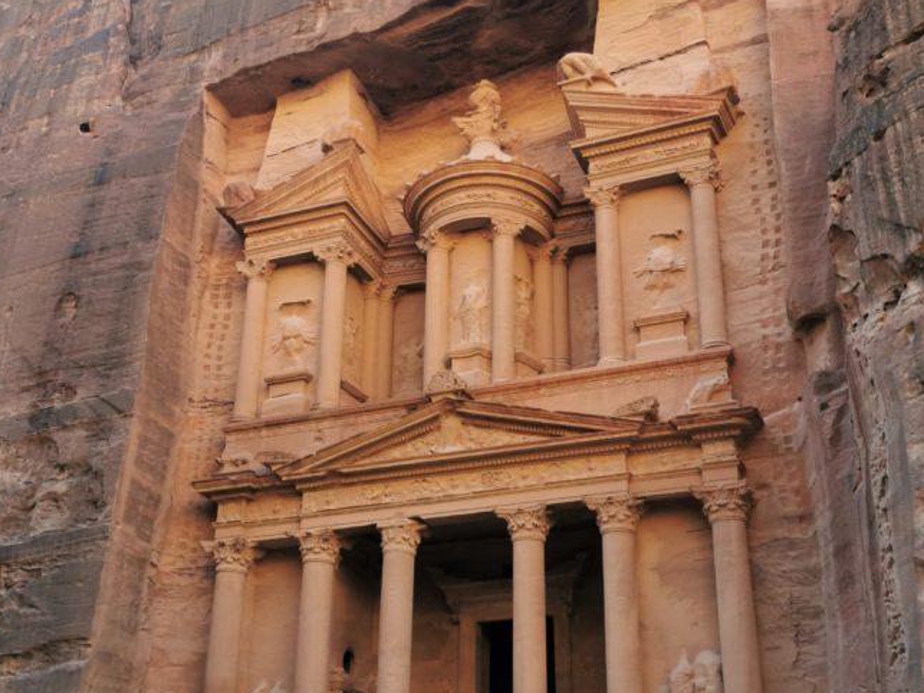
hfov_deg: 43.9
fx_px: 1148
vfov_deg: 33.5
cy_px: 388
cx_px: 470
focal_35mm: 43
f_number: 1.8
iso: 50
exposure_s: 1/408
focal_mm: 5.58
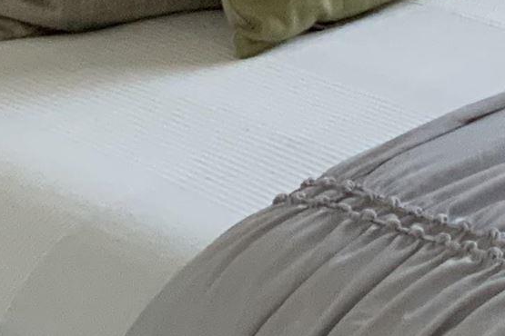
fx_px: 2342
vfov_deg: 8.1
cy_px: -98
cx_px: 854
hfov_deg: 11.6
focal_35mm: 167
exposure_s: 1/60
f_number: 1.8
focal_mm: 3
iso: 80
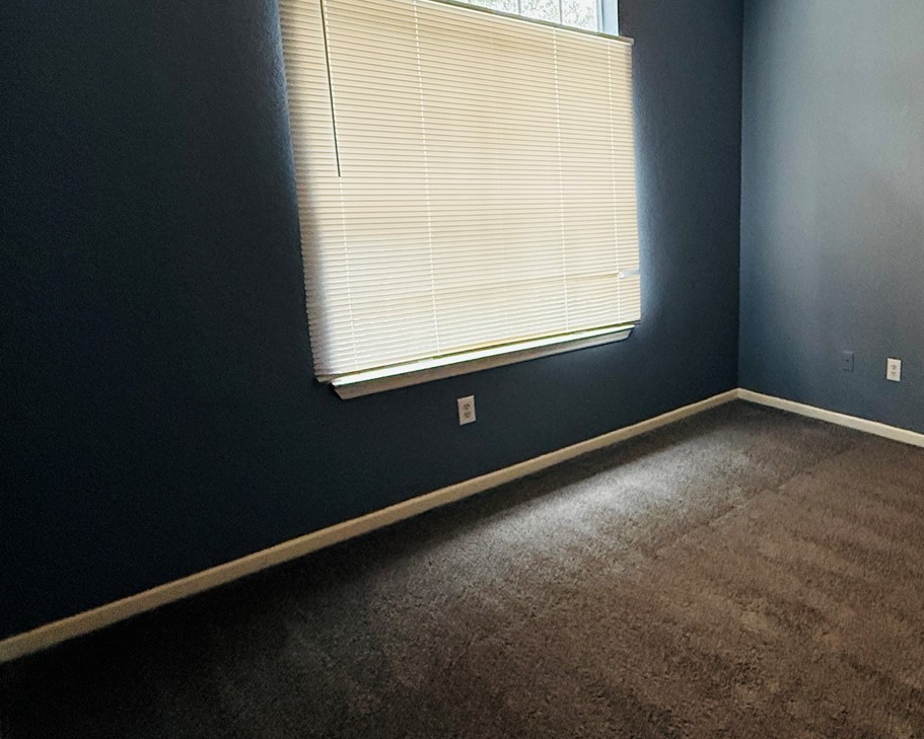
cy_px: 330
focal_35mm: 24
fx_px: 656
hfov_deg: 65.8
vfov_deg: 58.6
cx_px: 696
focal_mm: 2.22
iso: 320
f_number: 2.2
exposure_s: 1/120
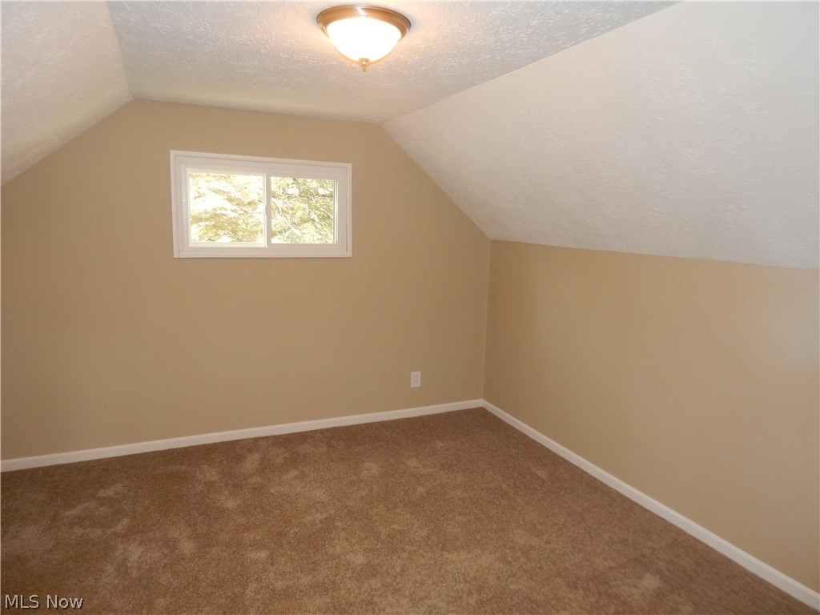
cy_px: 308
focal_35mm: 23
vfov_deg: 58.9
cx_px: 410
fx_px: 545
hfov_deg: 73.9
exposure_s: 1/30
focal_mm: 4
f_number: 3
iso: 200
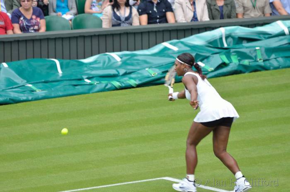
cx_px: 145
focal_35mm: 600
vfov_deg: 2.3
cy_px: 96
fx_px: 4821
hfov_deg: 3.4
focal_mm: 400
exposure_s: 1/500
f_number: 5.6
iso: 280
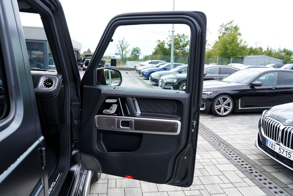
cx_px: 146
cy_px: 98
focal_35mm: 25
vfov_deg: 51.3
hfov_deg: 71.5
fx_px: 203
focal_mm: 25
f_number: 5
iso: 100
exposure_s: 1/100
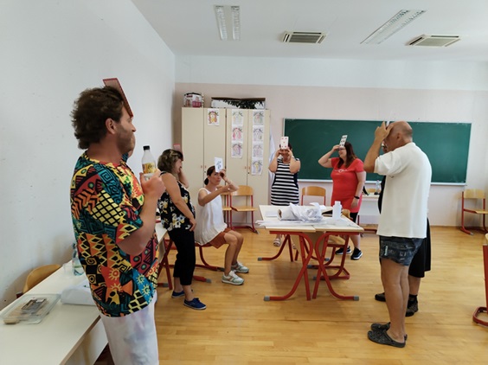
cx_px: 244
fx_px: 408
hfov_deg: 61.7
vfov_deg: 48.2
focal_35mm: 29
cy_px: 182
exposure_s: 1/100
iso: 309
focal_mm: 4.75
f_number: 1.8
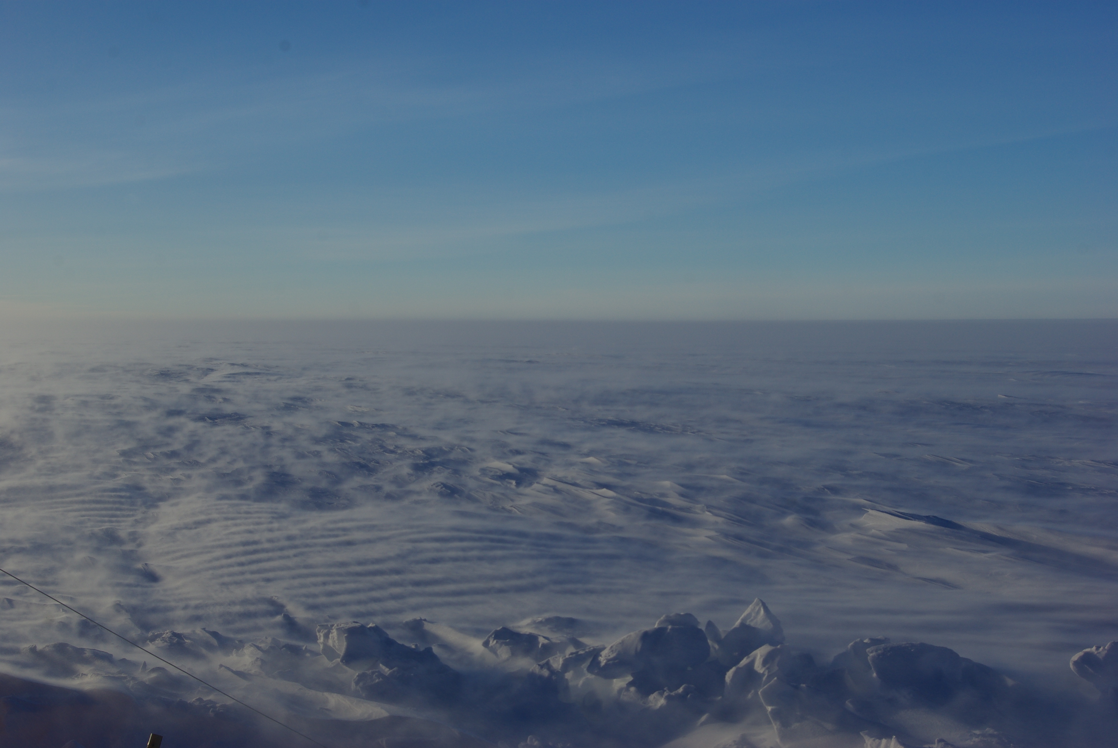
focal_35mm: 52
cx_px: 559
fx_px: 1632
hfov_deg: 37.8
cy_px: 374
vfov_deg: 25.8
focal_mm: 35
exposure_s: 1/125
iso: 100
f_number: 9.5
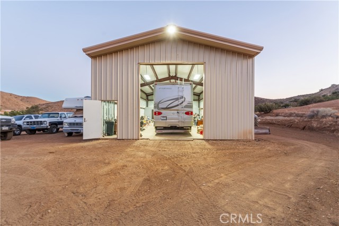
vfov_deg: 70.8
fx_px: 159
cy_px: 113
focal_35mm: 17
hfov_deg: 93.6
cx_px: 170
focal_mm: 16.9
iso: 125
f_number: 6.3
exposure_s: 1/1.25
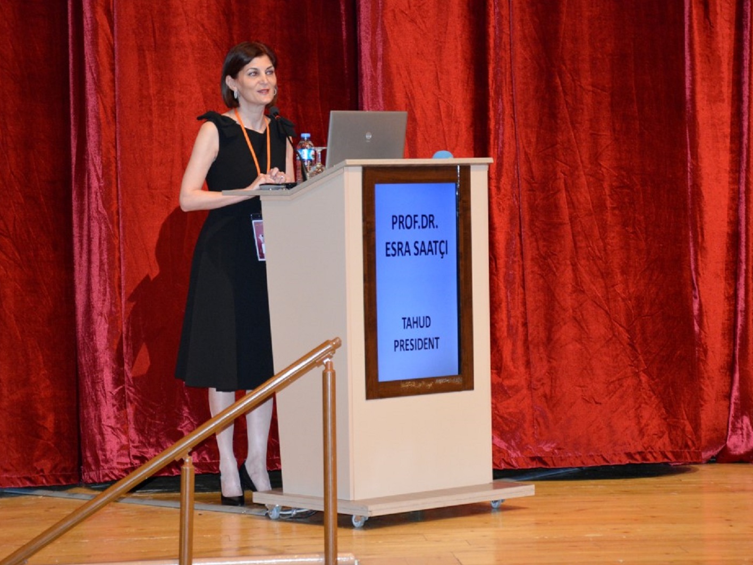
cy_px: 282
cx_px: 370
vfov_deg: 13.0
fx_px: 2480
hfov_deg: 17.3
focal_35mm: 114
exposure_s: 1/60
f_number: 5.3
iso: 2500
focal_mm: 70
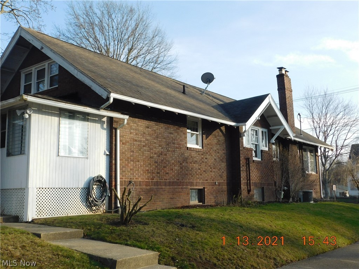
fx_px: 373
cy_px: 134
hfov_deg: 51.4
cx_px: 180
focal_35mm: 36
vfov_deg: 39.7
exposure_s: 1/500
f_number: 3.5
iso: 125
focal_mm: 6.3
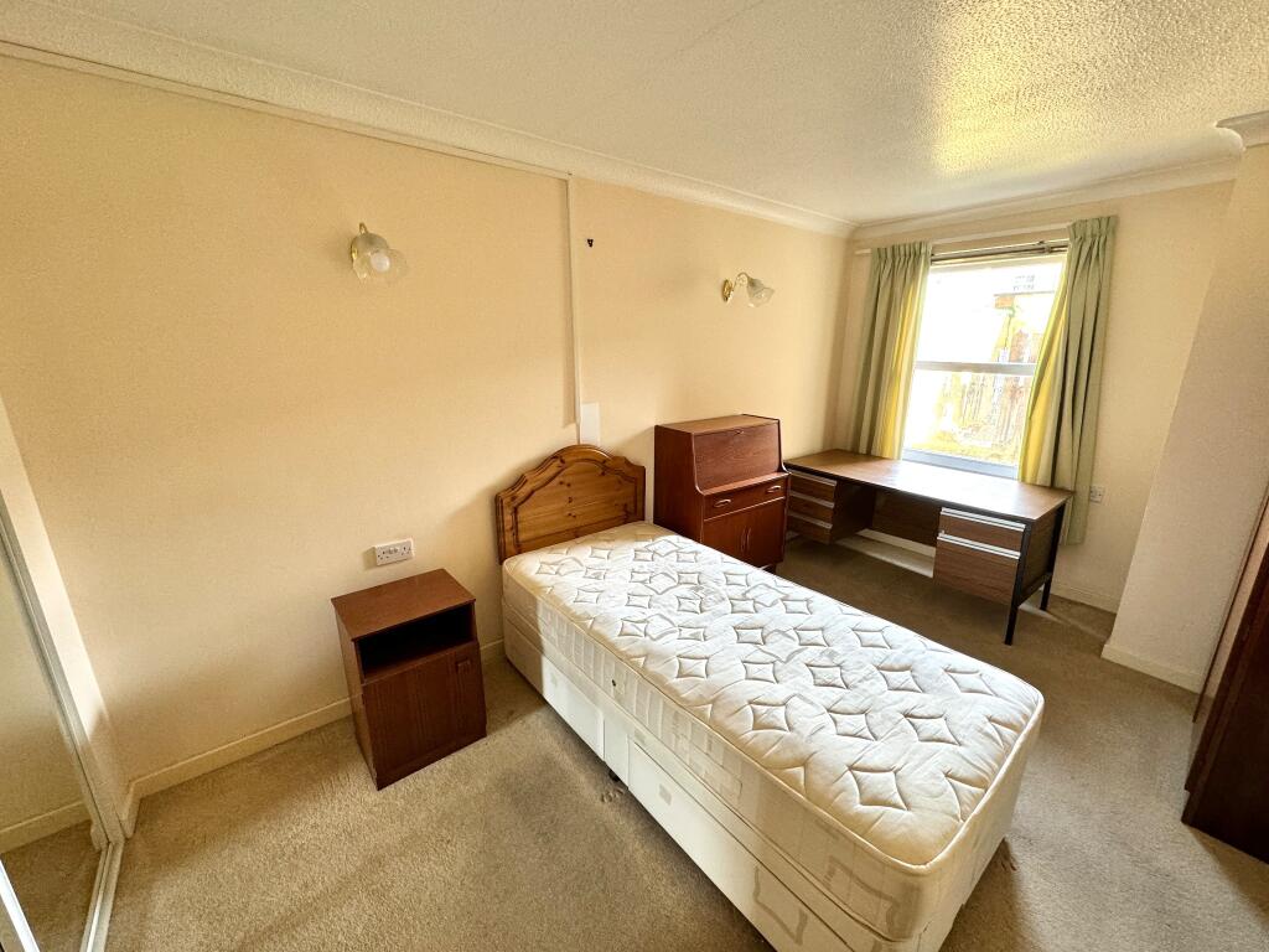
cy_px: 476
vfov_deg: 85.7
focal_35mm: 14
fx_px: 513
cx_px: 634
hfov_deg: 102.1
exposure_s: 1/50
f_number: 2.2
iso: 200
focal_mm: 2.22
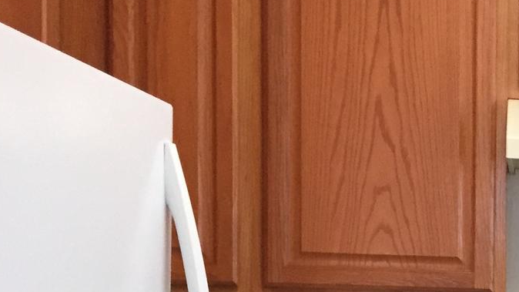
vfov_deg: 12.3
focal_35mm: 96
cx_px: 742
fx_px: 1321
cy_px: 371
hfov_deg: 19.7
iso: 160
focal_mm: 4.15
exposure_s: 1/30
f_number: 2.2
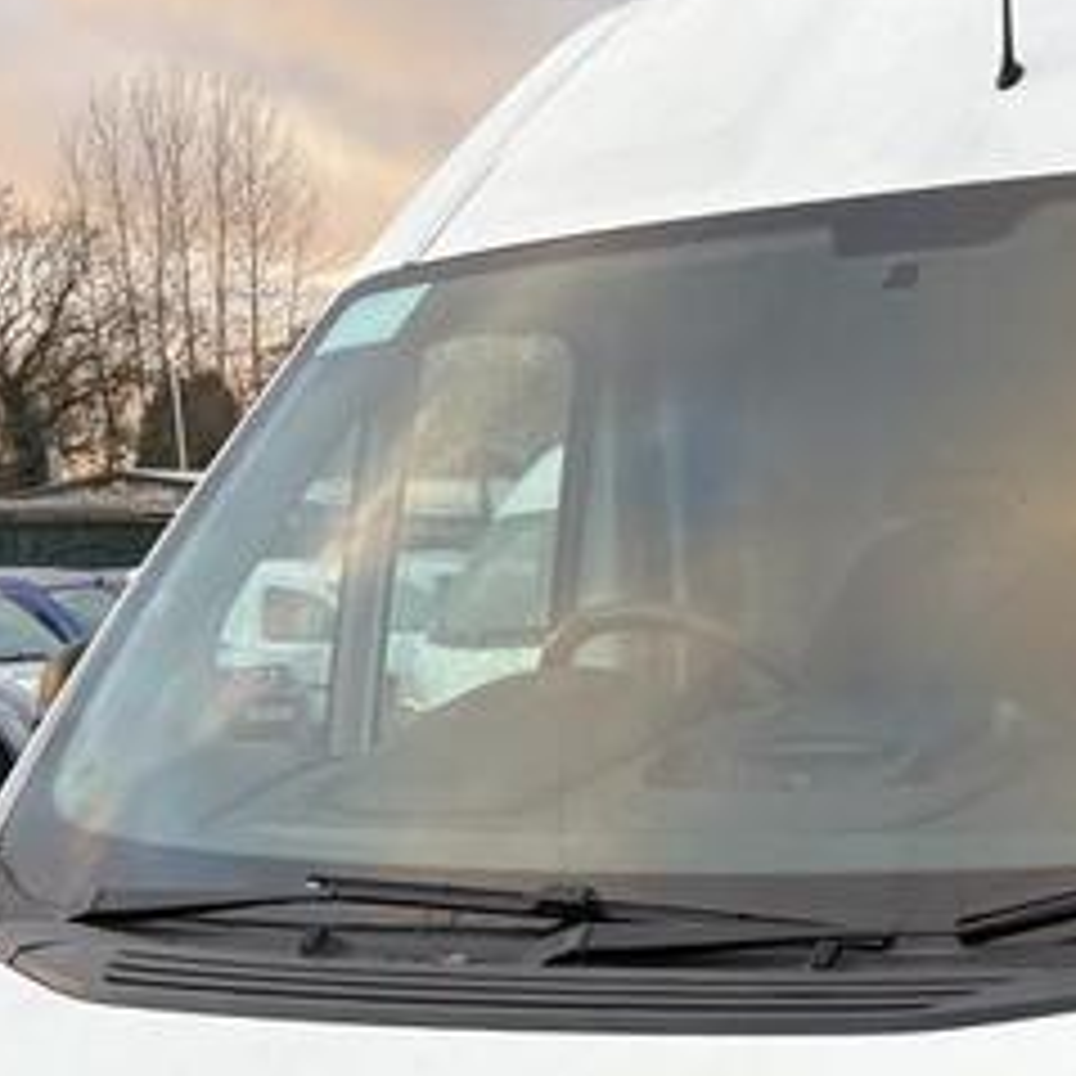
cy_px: 1081
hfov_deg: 19.7
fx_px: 3024
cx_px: 1026
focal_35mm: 86
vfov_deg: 19.6
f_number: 1.6
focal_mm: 5.96
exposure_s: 1/122
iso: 40
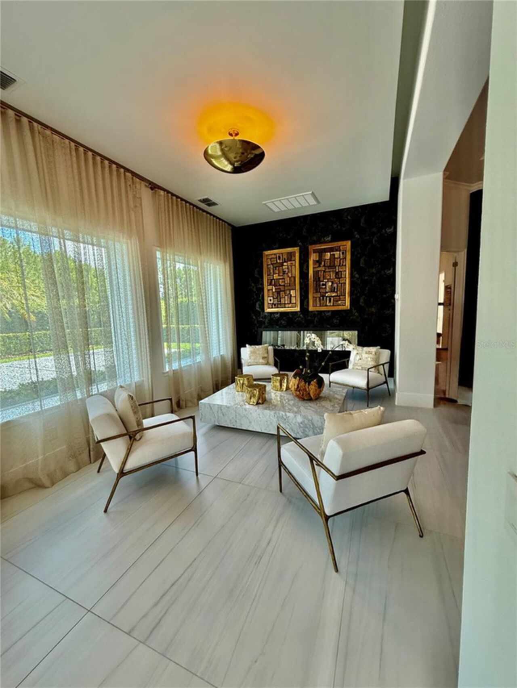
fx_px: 279
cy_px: 344
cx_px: 258
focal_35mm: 14
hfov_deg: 85.7
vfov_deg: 102.1
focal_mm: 2.22
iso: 125
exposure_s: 1/120
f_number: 2.2
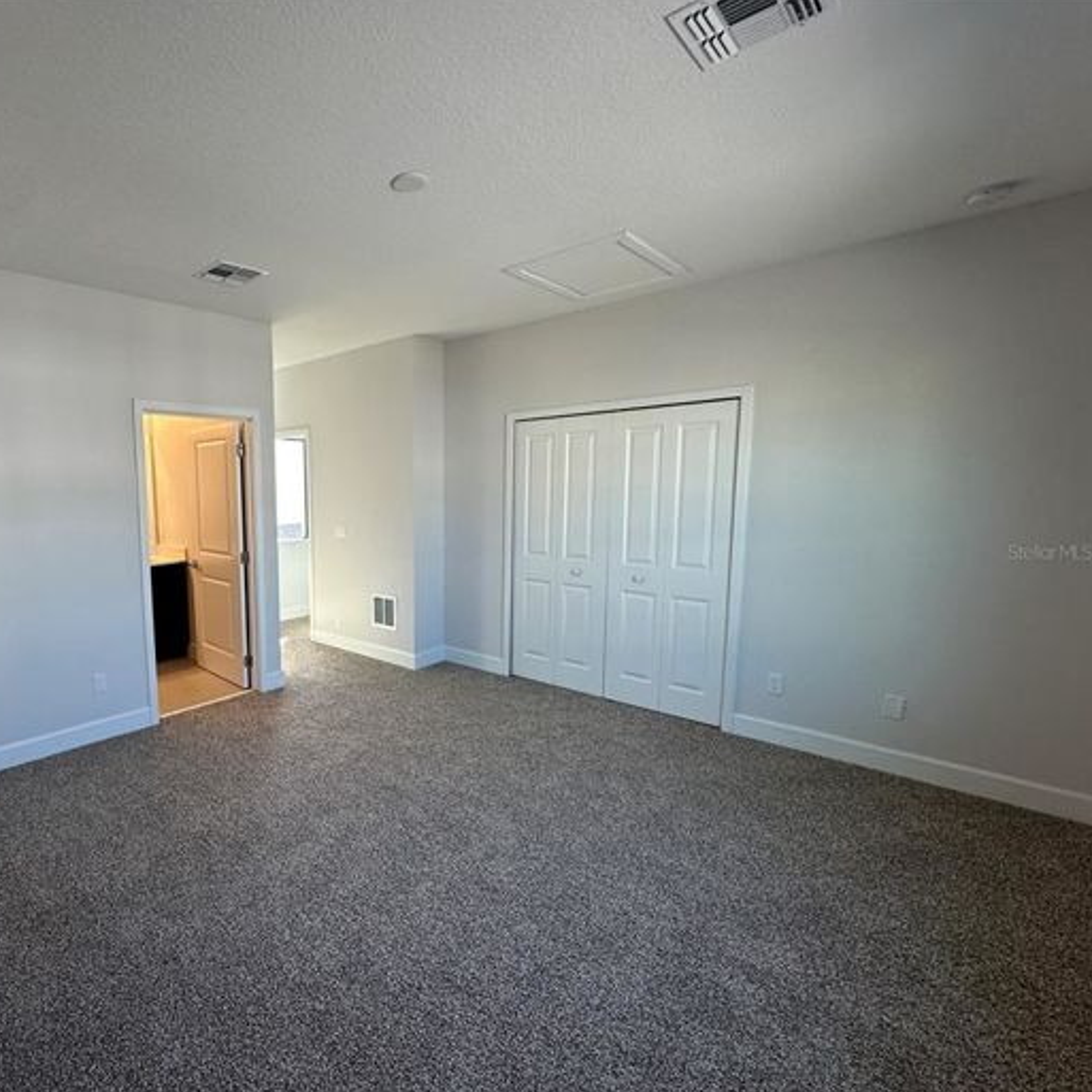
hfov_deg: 80.6
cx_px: 346
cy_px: 551
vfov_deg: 84.0
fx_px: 607
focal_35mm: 17
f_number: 2.2
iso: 100
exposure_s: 1/120
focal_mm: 2.22
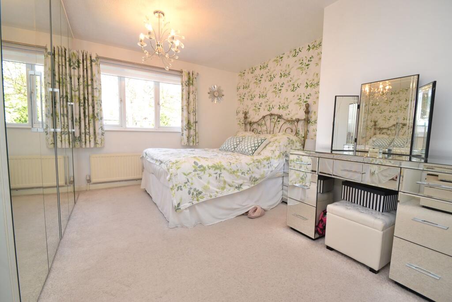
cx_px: 226
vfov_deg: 77.3
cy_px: 151
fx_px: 188
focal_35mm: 15
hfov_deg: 100.4
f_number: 4.5
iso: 400
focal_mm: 10
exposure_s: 1/80
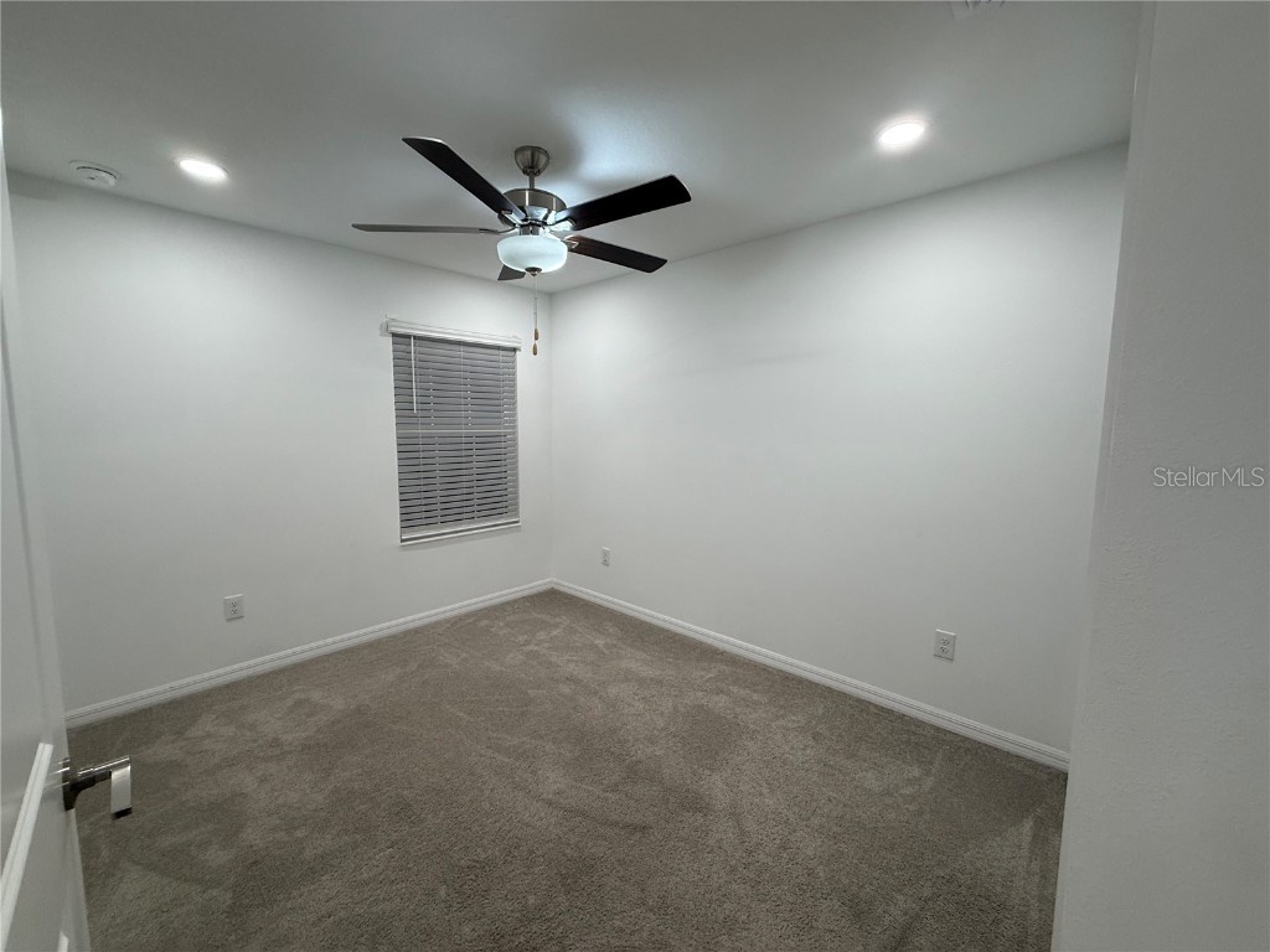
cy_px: 476
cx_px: 635
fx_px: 514
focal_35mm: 14
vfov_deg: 85.7
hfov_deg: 102.1
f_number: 2.2
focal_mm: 2.22
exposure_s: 1/120
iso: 125
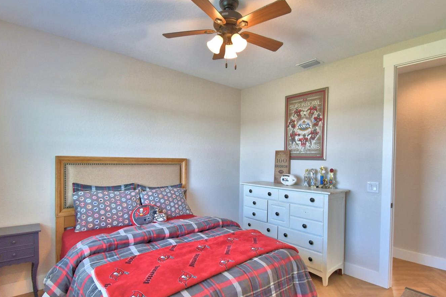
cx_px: 232
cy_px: 165
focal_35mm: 18
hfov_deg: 90.0
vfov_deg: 67.2
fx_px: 223
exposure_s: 1/80
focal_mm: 10
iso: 400
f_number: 4.5
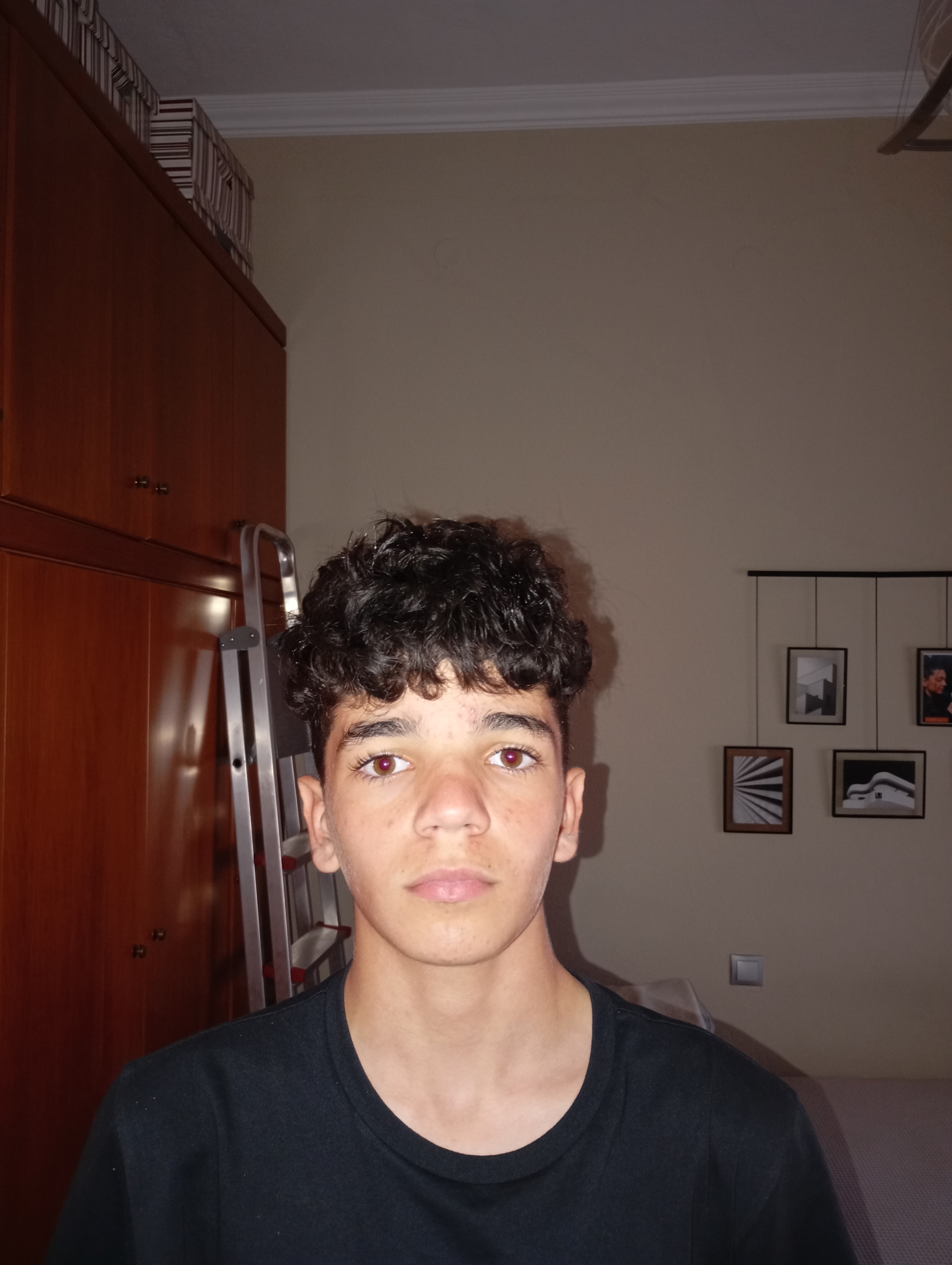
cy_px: 632
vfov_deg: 63.4
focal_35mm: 28
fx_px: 1024
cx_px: 476
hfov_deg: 49.9
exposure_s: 1/10
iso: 681
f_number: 1.8
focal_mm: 4.27
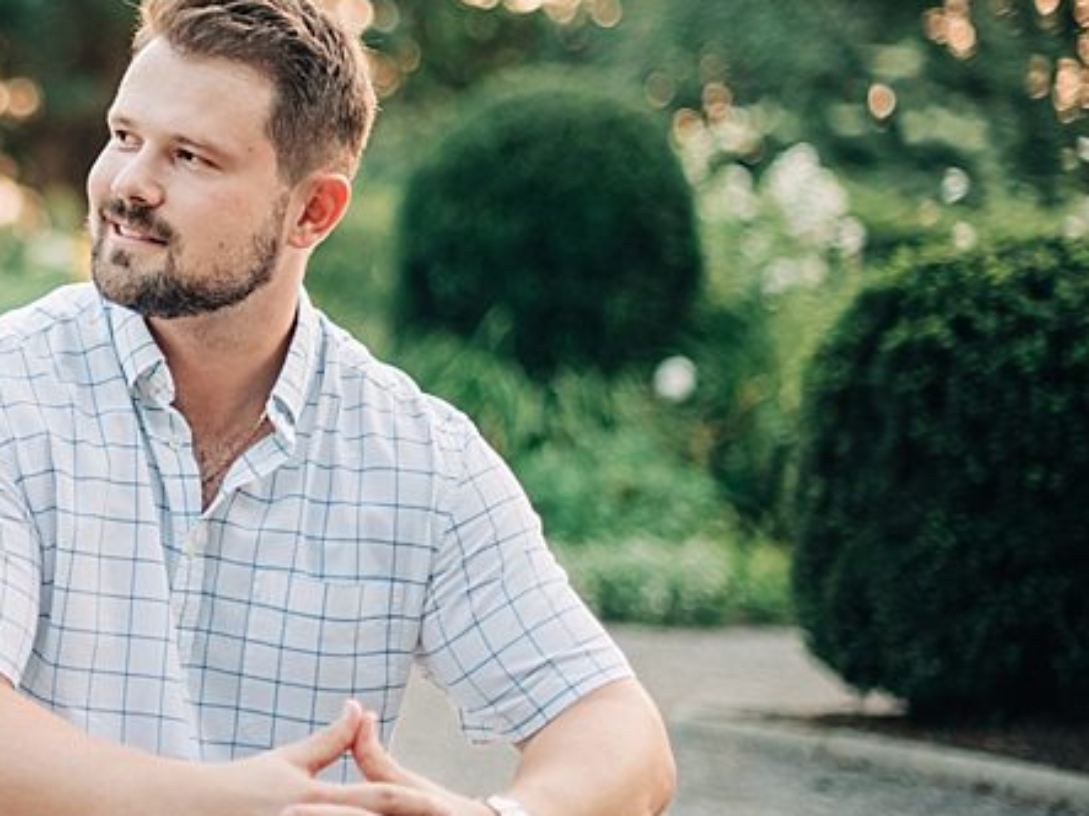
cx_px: -52
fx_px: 3208
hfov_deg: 18.7
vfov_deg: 14.5
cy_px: 279
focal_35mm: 102
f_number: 1.4
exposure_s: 1/1600
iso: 400
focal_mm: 50
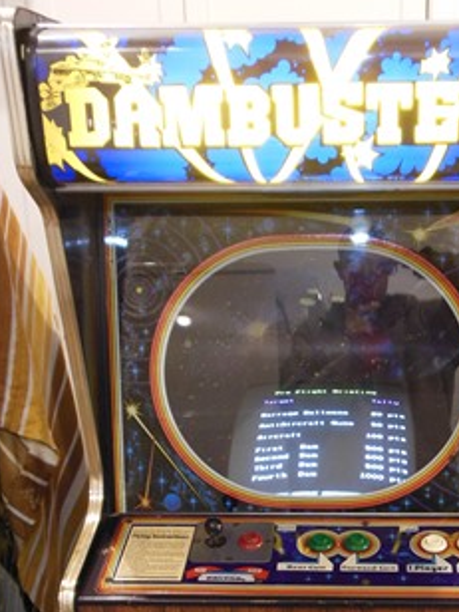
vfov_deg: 38.9
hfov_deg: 30.0
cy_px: 439
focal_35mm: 48
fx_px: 849
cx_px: 310
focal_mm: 6
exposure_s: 1/8
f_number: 3.5
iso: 800
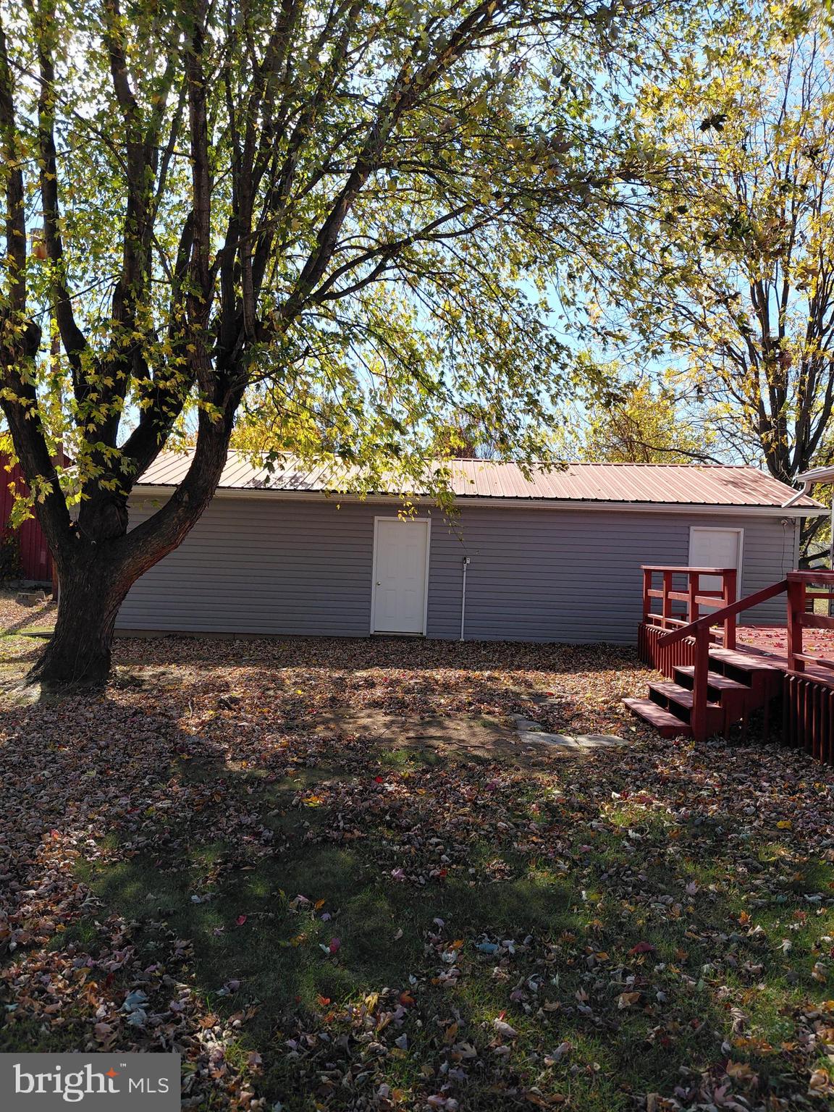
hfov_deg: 54.9
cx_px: 417
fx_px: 803
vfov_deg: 69.4
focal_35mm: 25
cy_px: 556
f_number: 1.8
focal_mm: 4.69
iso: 50
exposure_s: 1/1237
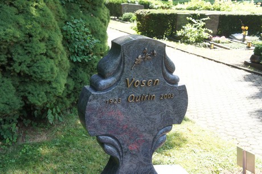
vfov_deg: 28.9
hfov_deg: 42.4
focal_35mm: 46
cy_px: 87
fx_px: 338
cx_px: 131
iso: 500
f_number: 5.6
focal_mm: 31
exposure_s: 1/250
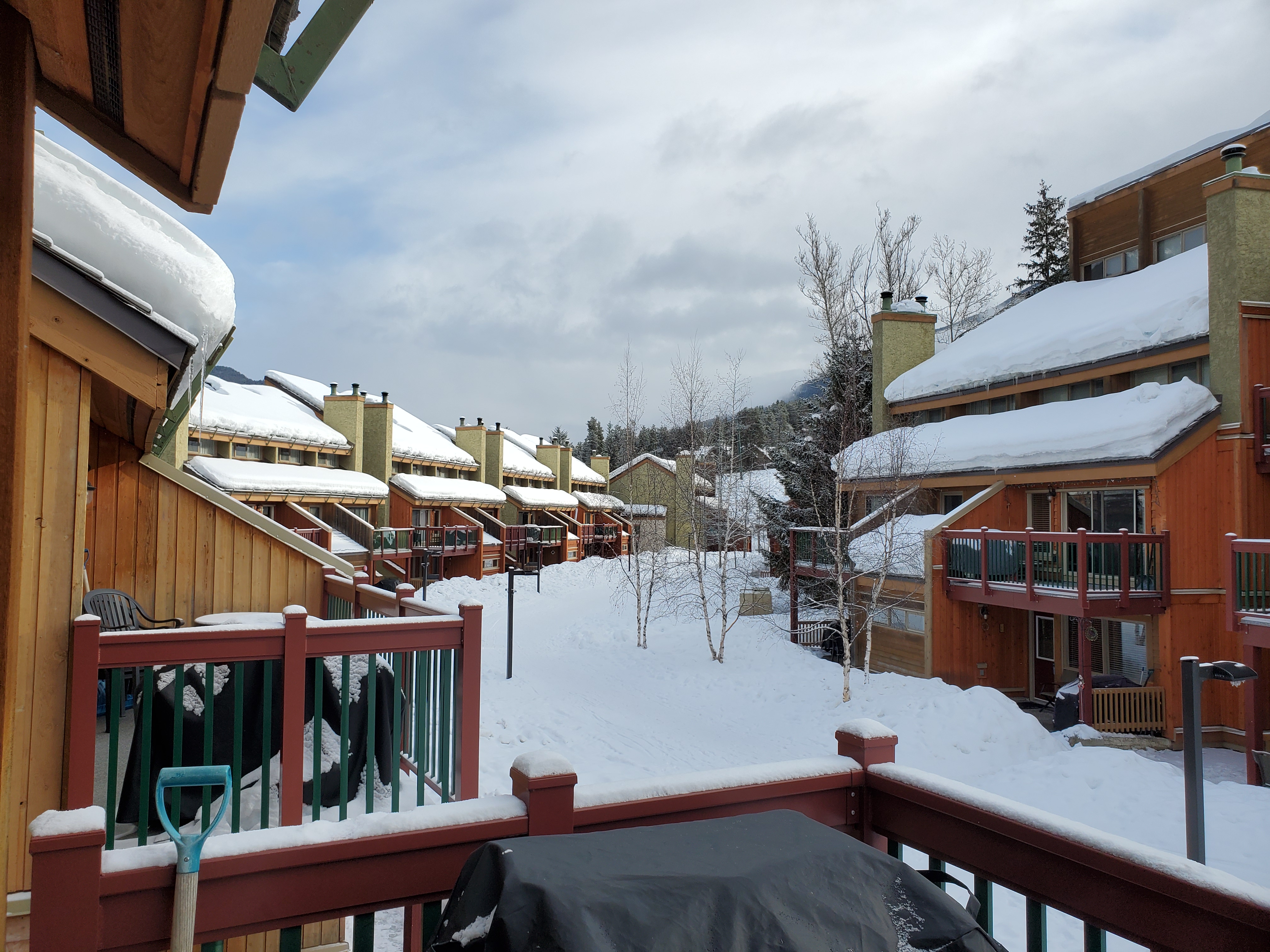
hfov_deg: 67.3
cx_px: 635
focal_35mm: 26
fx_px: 954
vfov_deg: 53.1
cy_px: 476
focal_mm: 4.3
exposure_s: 1/902
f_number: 2.4
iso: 50
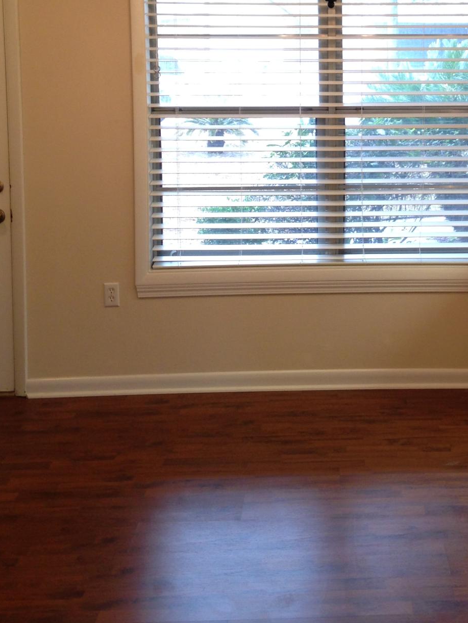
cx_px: 356
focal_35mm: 54
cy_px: 126
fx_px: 973
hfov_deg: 26.7
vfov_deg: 34.5
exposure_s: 1/20
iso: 100
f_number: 2.4
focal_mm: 4.12
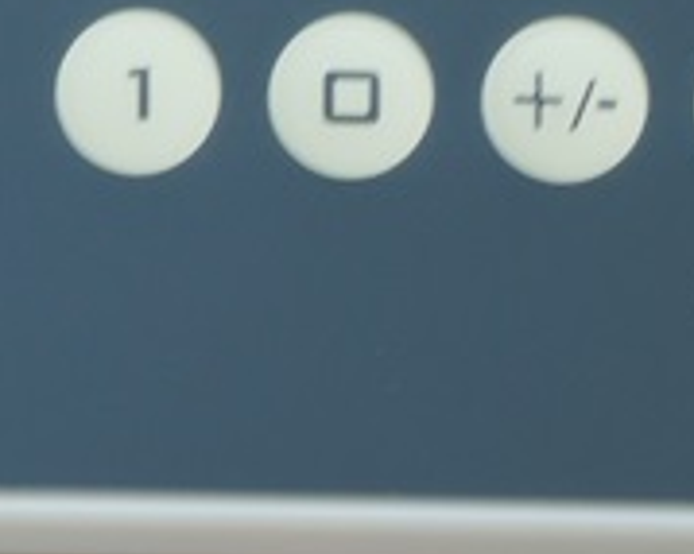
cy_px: -409
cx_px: -275
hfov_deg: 12.6
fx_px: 3018
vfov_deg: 10.0
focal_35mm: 147
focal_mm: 35
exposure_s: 1/45
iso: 125
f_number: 8
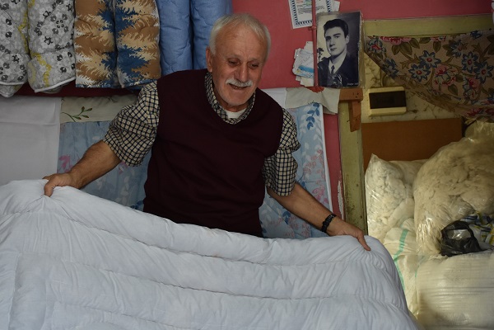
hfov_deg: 33.4
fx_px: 823
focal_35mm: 60
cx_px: 247
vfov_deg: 22.6
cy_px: 165
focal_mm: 40
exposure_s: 1/160
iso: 800
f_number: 6.3
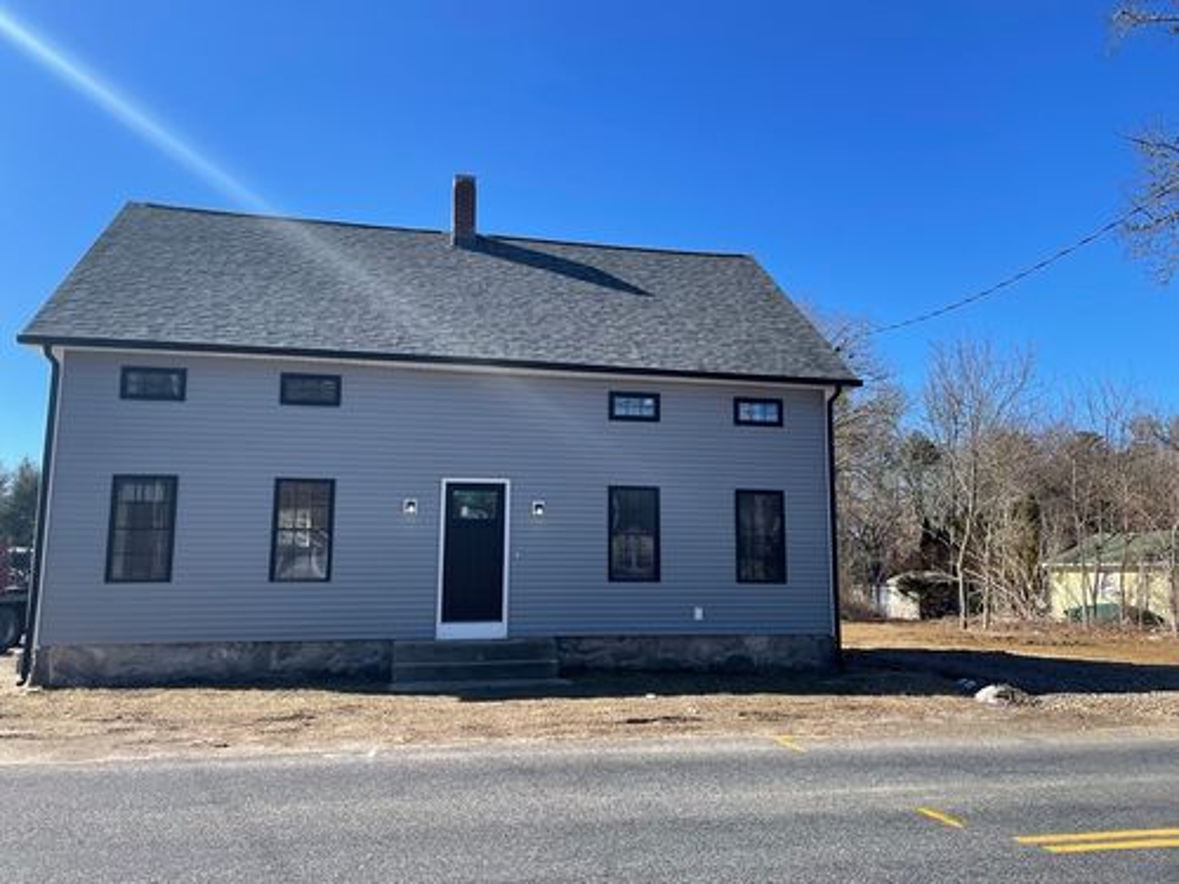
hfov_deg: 67.3
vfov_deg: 53.1
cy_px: 442
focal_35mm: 26
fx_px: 886
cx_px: 590
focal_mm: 4.2
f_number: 1.6
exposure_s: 1/1916
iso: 32
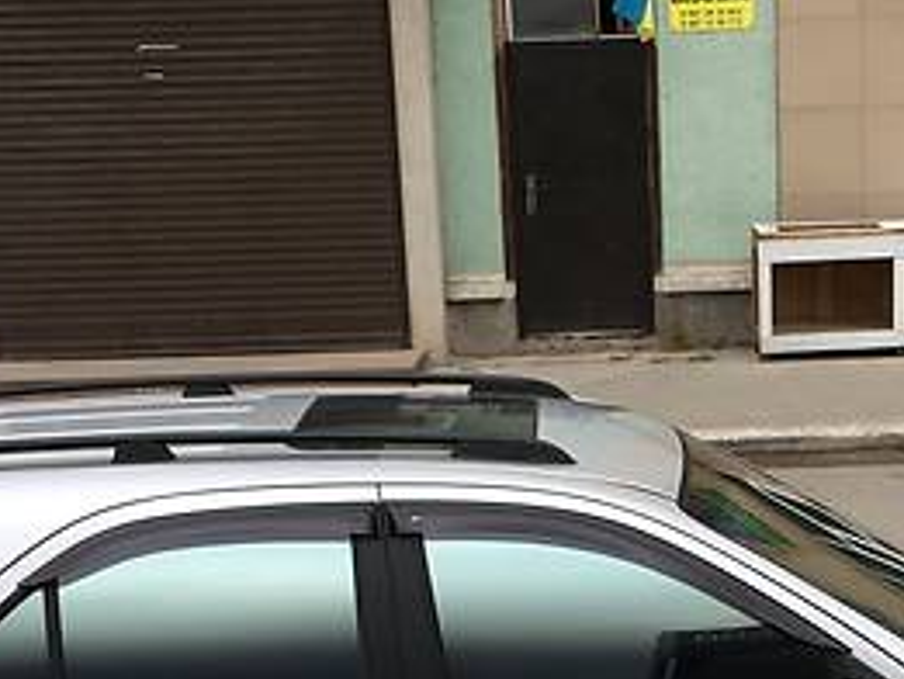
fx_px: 2325
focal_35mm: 89
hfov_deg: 21.9
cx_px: 634
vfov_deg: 16.1
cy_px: 755
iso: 25
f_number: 2.2
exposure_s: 1/163
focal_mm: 4.2
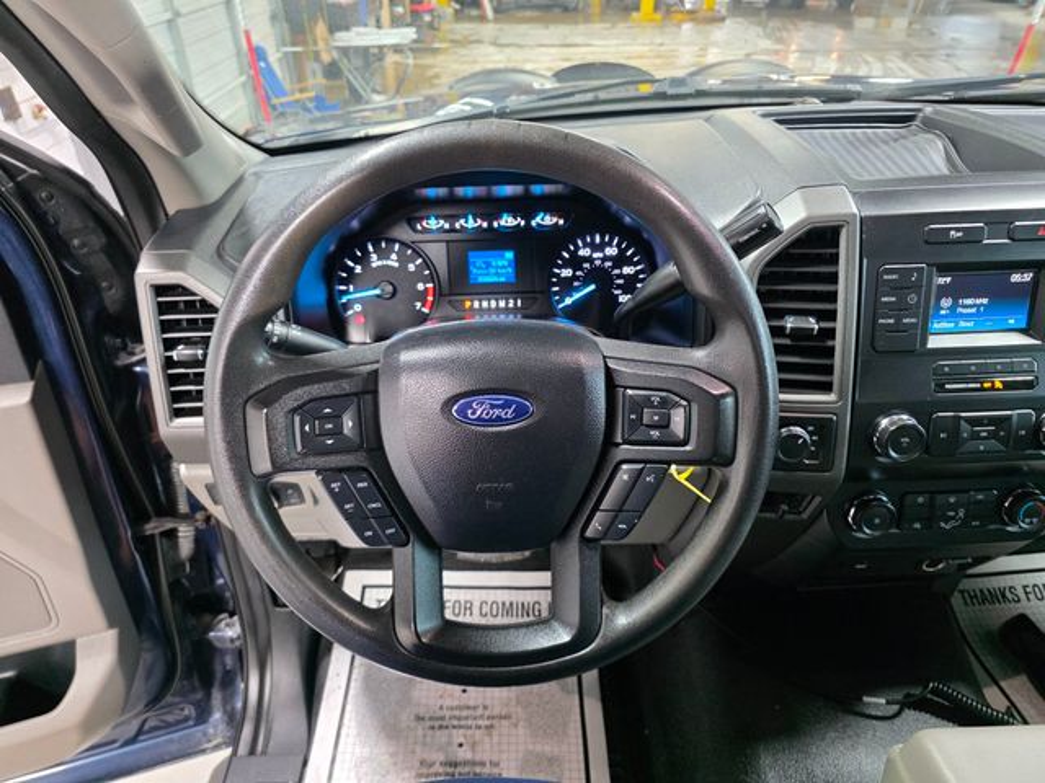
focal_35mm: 23
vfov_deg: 58.9
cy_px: 392
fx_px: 694
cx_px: 522
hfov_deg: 73.9
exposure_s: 1/120
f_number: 1.7
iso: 1250
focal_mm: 6.3
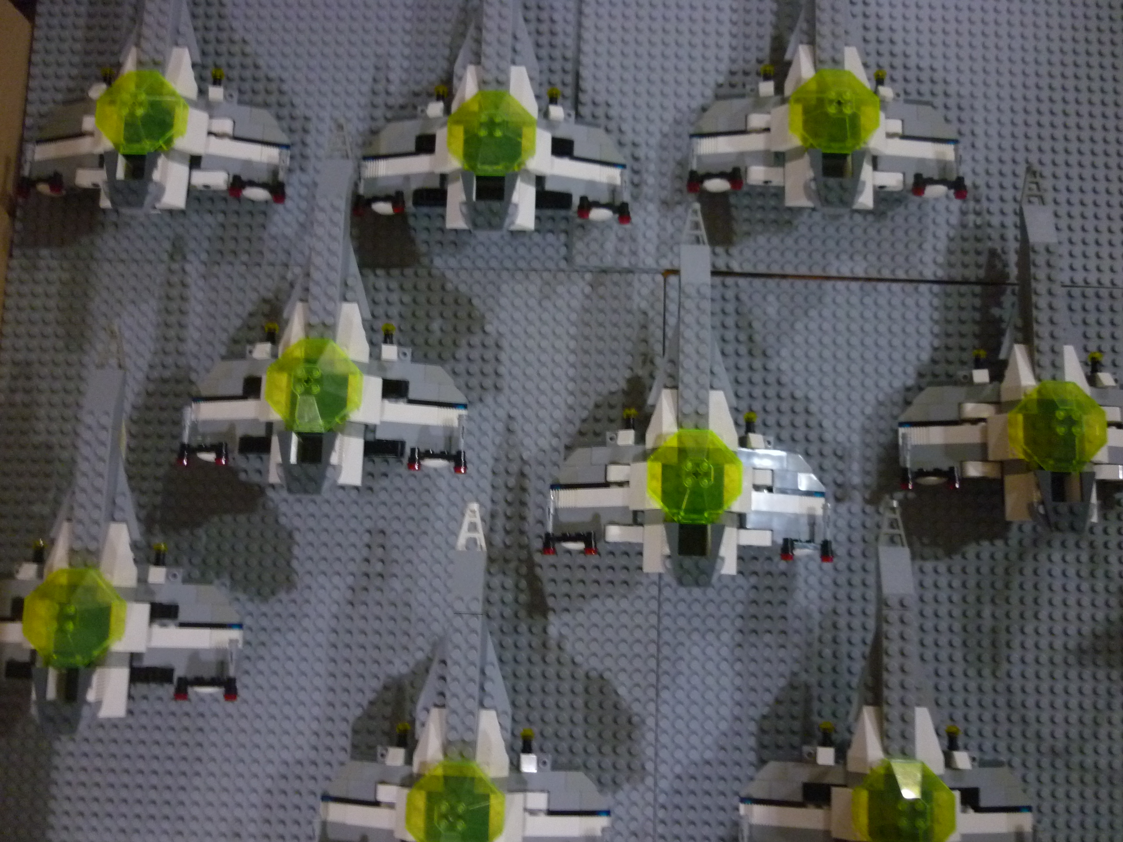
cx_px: 562
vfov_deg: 42.9
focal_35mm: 33
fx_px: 1071
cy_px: 421
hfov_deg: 55.4
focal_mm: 5.5
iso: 400
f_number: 2.8
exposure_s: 1/8
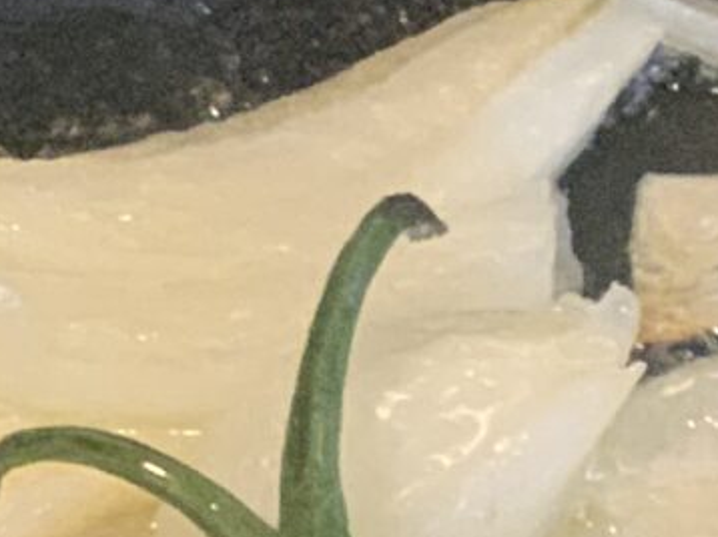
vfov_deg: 3.9
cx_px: 1562
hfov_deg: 5.2
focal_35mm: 372
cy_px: 1288
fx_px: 7711
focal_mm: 6
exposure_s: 1/50
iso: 320
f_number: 2.4
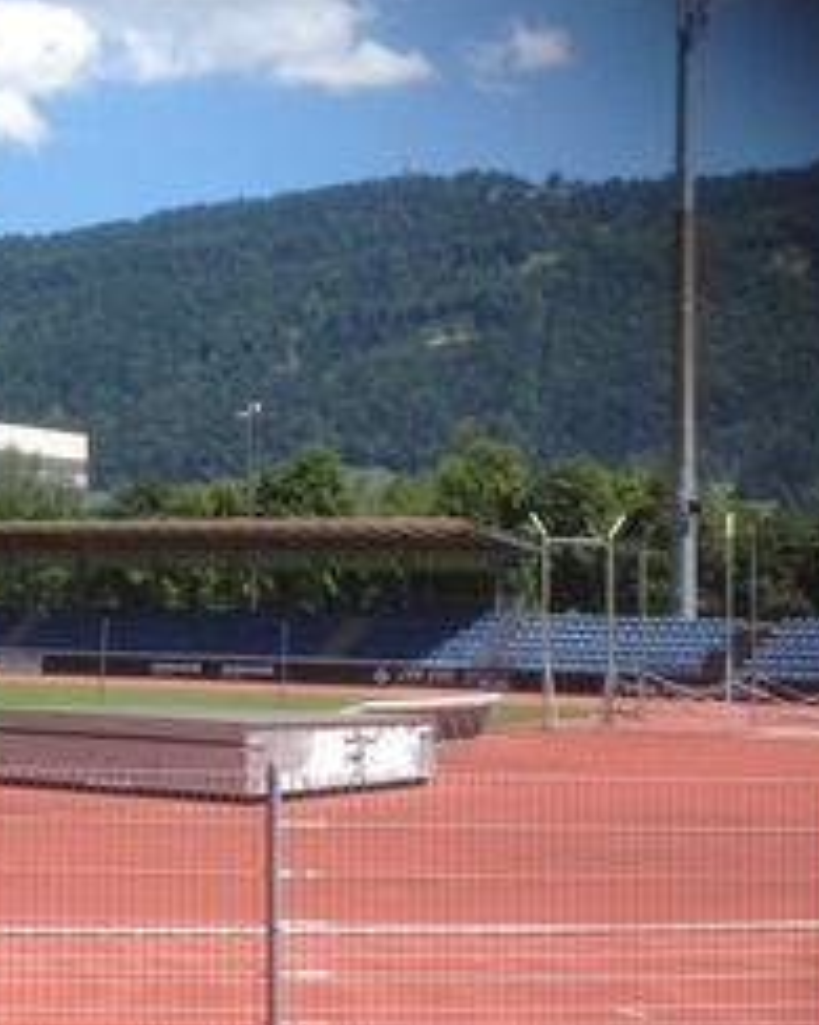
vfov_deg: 22.8
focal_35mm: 84
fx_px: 2547
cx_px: -147
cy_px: 521
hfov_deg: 17.5
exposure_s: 1/1314
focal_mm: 4.28
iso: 50
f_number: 2.4
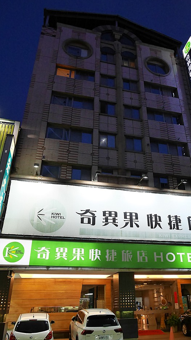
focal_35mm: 27
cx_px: 119
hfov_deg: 42.6
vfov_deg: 69.8
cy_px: 173
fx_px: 243
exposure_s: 1/60
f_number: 6.3
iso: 1600
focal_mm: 12
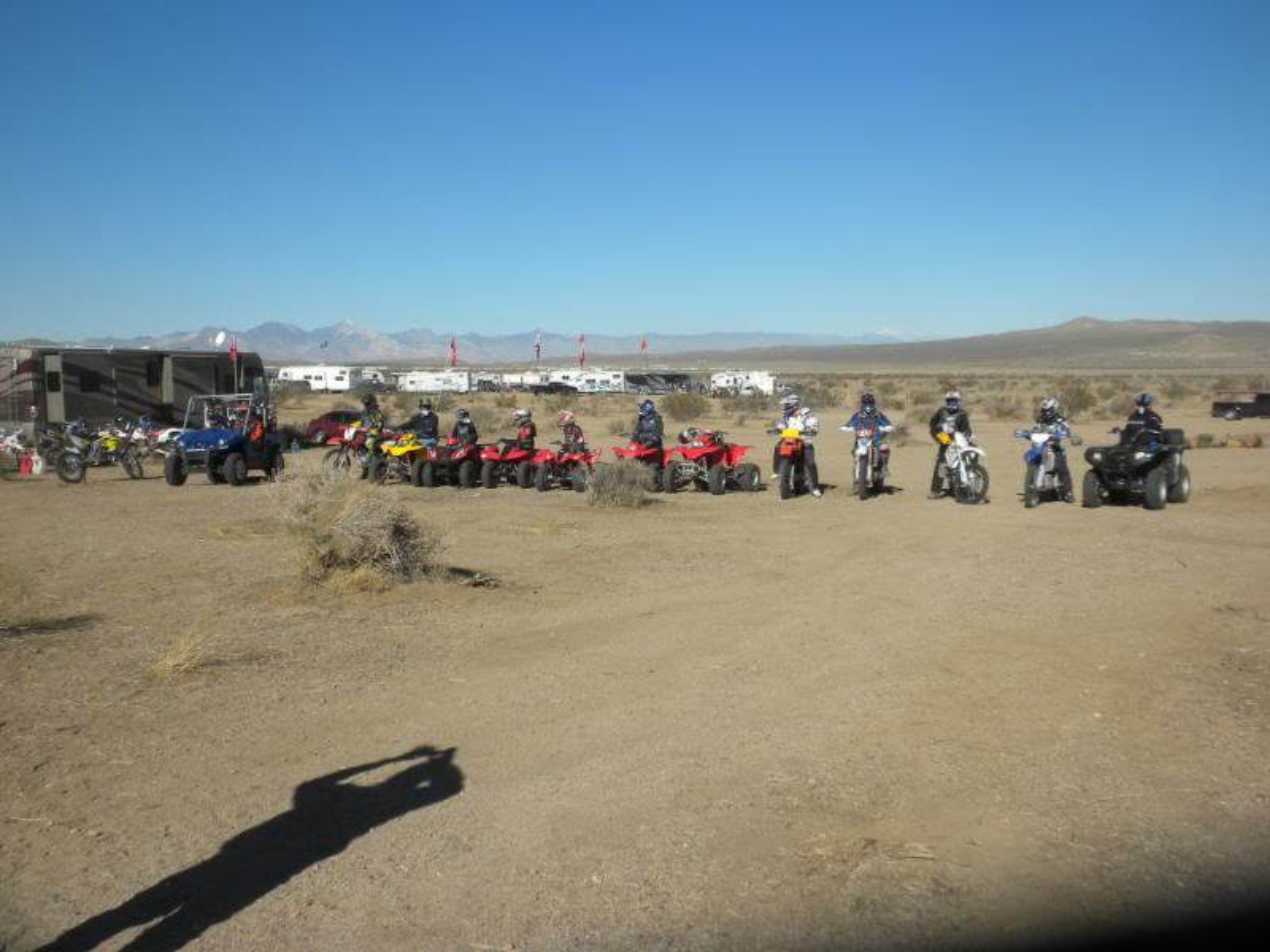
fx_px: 1357
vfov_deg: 38.7
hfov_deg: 50.1
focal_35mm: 37
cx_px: 635
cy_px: 476
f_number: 10
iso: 90
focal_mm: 6.6
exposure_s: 1/296
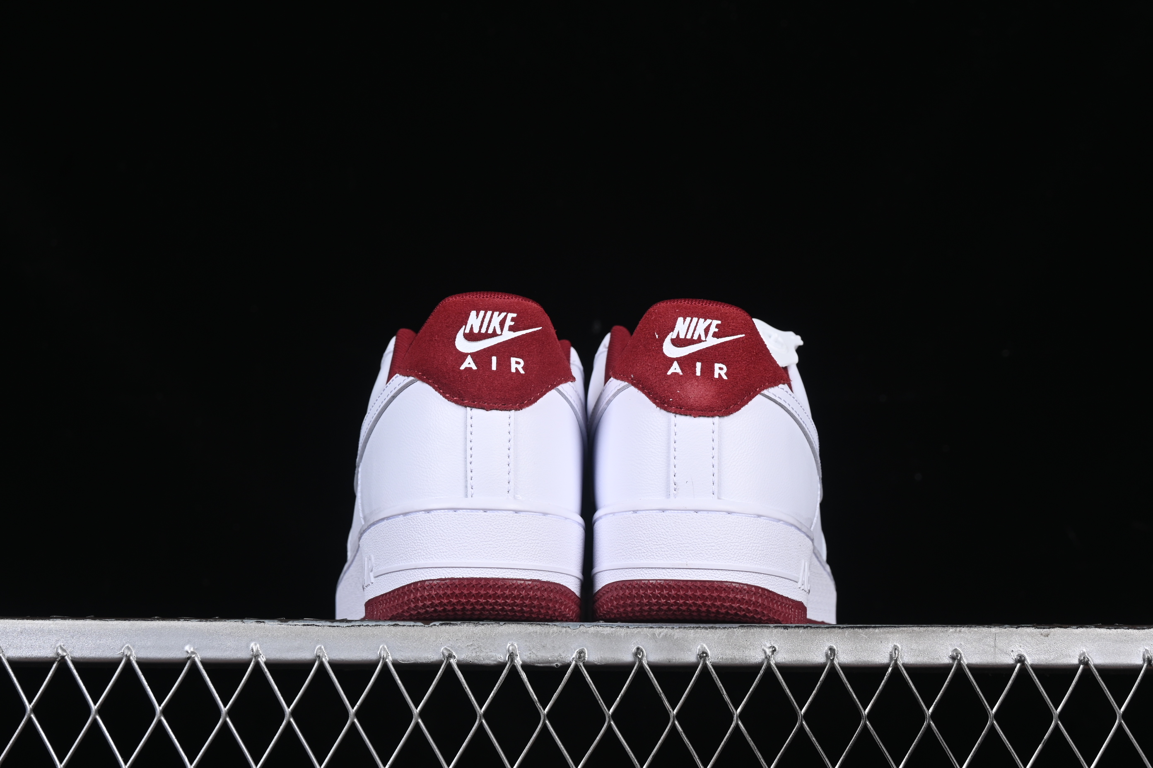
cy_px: 384
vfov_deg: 18.2
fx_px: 2402
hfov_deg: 27.0
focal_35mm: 75
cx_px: 576
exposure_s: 1/100
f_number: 8
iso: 160
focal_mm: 50
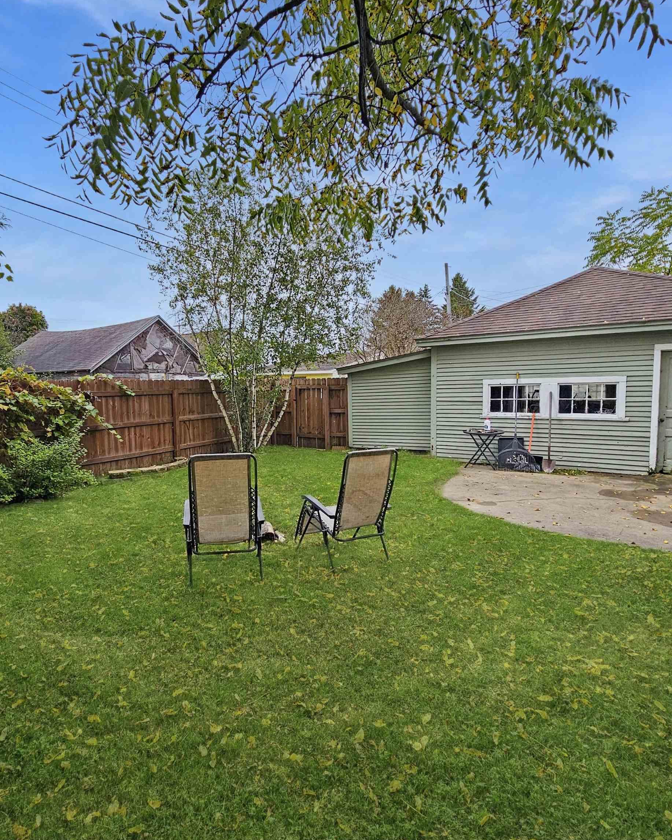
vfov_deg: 89.6
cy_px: 420
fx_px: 423
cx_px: 276
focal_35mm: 17
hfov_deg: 76.3
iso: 50
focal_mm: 2.2
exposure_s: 1/714
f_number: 2.2
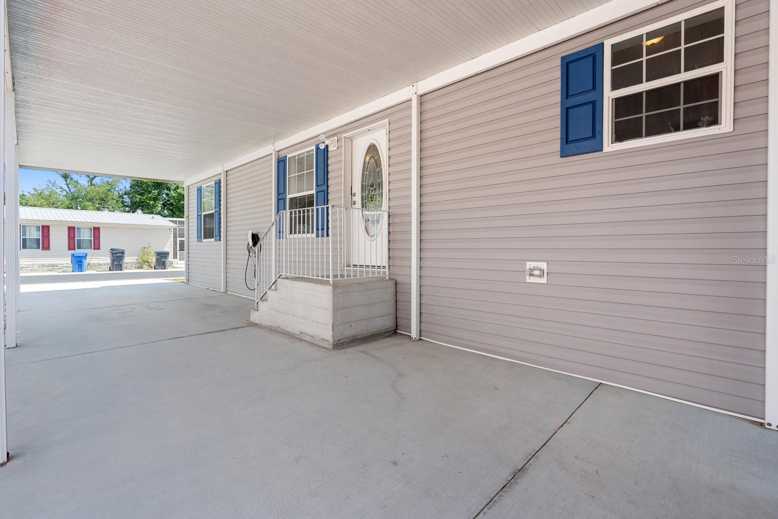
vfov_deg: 73.8
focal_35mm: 16
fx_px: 346
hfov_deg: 96.7
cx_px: 389
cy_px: 260
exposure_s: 1/100
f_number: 8
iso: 200
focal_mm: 16
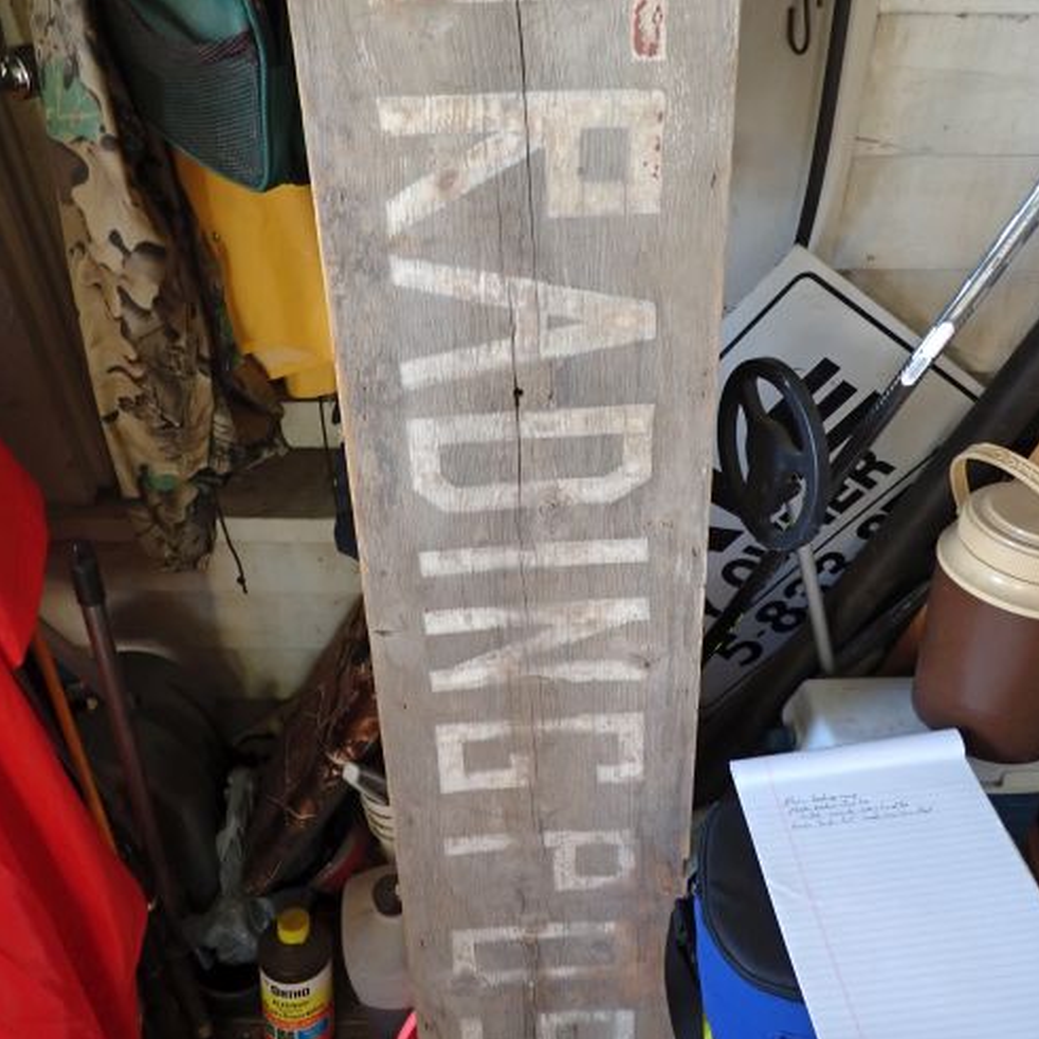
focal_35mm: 30
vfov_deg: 54.0
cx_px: 525
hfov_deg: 54.0
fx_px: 1019
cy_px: 500
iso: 320
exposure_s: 1/30
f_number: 2
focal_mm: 4.5
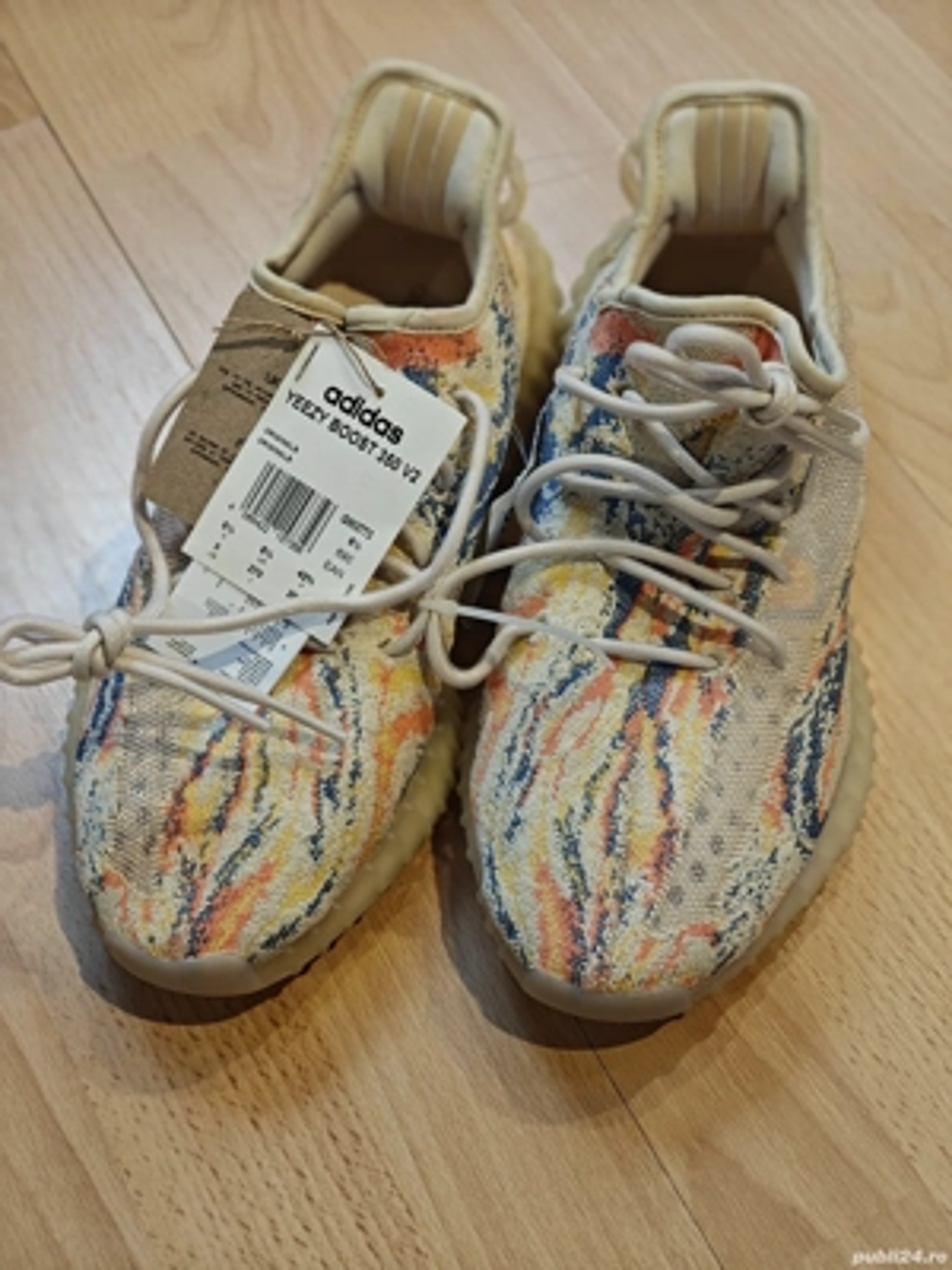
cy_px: 635
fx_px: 1723
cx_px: 476
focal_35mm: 47
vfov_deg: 40.4
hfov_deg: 30.9
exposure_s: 1/50
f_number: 4.5
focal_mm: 7.1
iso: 800
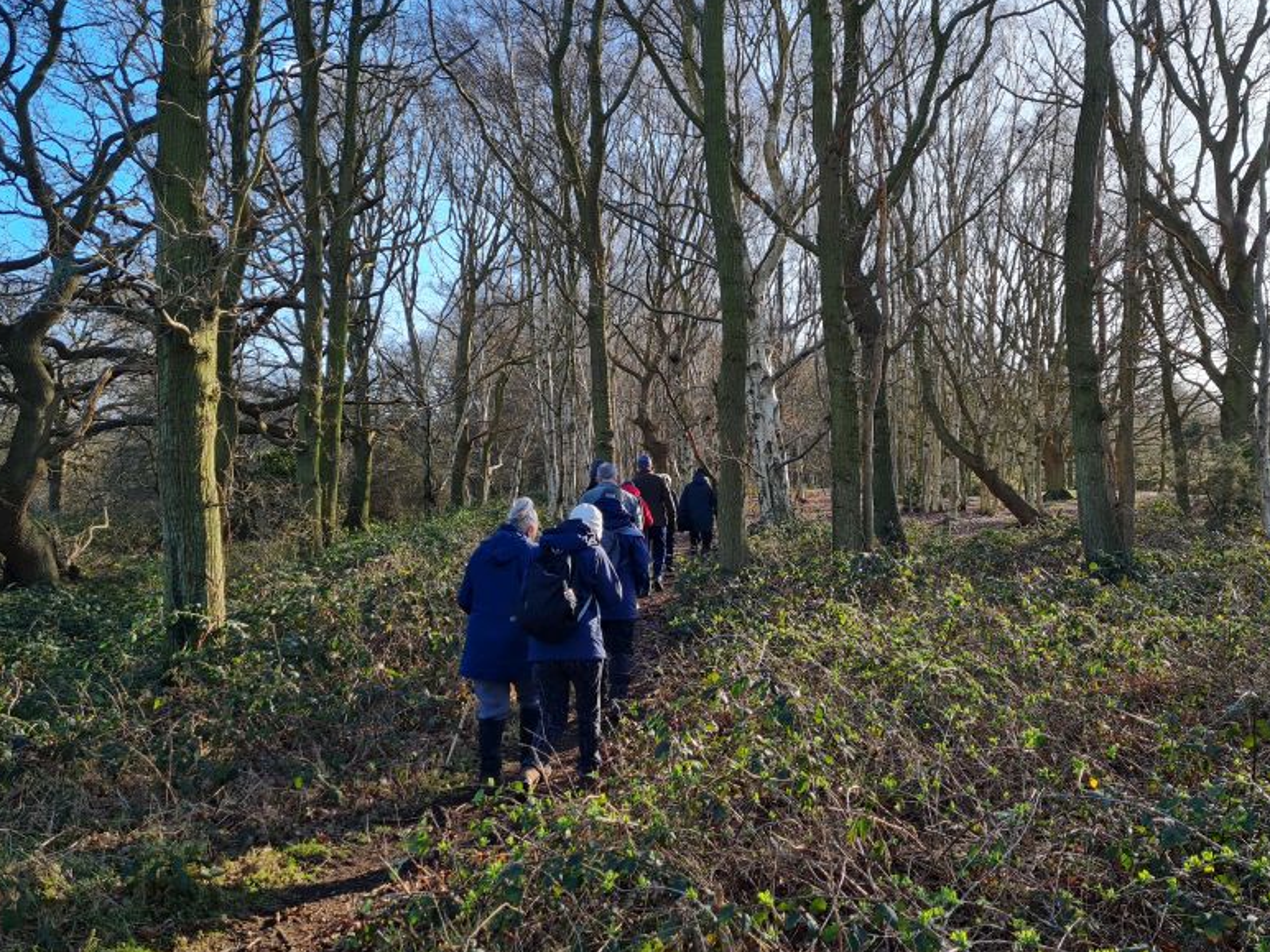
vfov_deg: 44.1
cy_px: 438
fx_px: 1174
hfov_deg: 56.6
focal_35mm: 32
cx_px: 725
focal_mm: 5.4
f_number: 1.8
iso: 50
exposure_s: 1/626
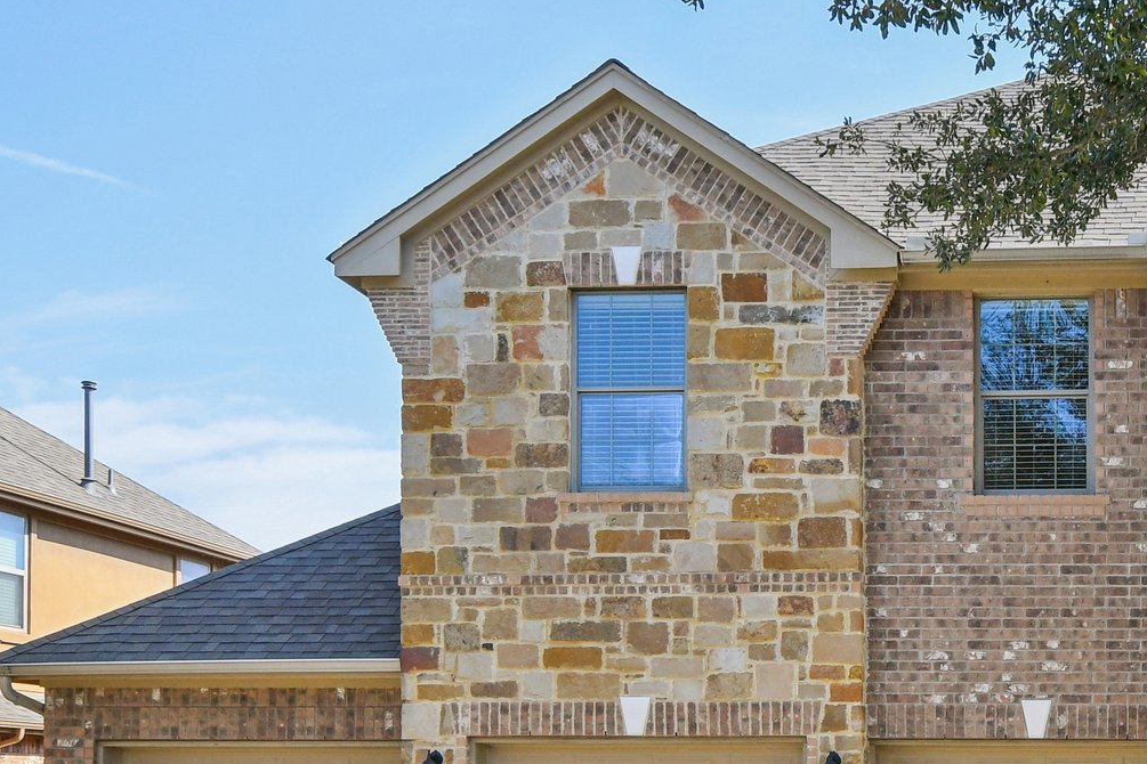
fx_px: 1752
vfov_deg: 24.5
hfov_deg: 33.9
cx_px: 1075
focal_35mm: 55
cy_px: 499
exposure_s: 1/400
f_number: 8
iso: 400
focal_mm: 18
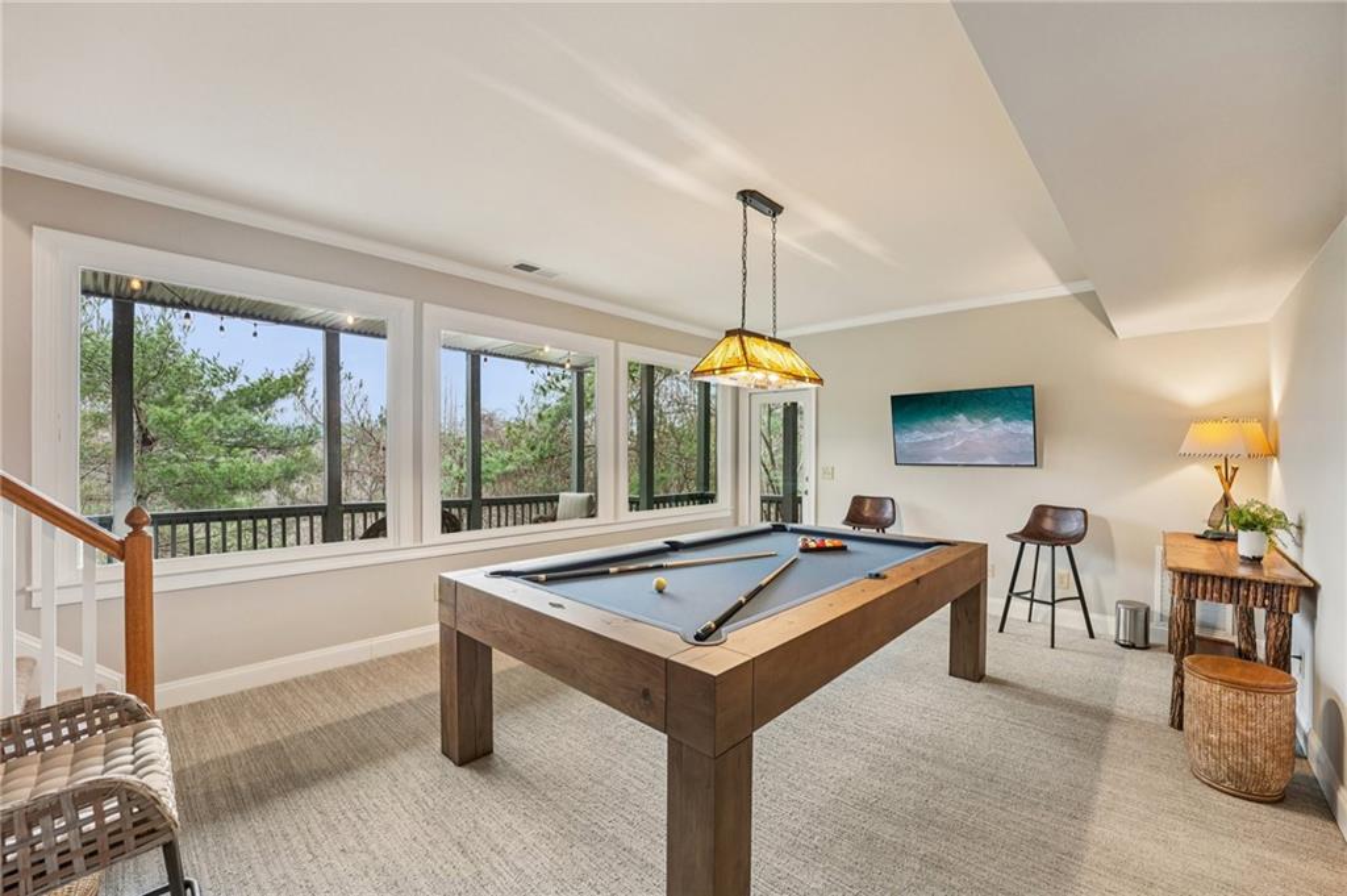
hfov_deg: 104.3
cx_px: 674
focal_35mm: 14
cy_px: 448
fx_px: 523
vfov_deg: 81.1
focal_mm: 14
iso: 320
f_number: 8
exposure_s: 1/8
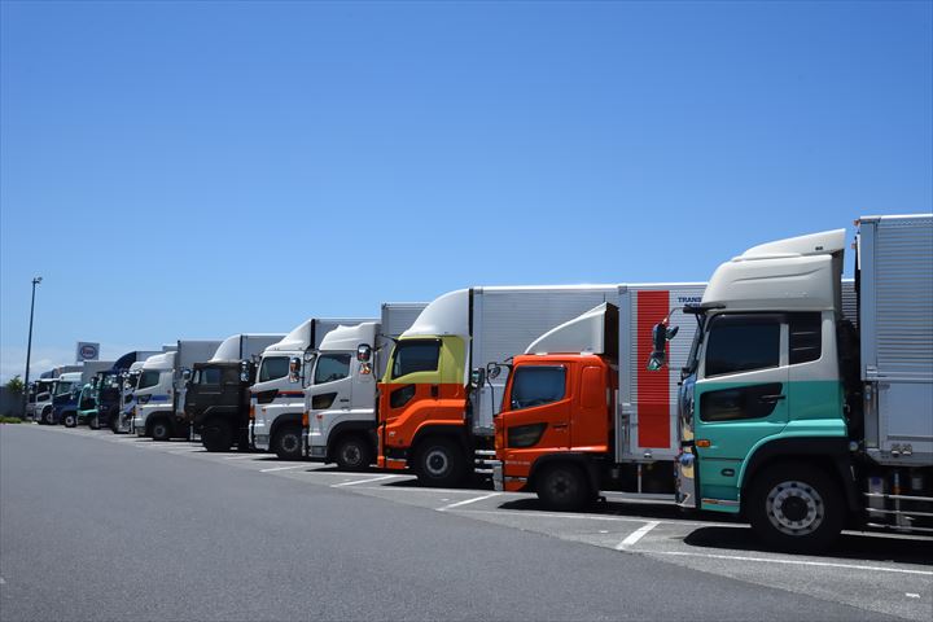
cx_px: 466
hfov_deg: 44.5
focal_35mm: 44
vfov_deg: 30.5
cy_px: 311
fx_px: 1140
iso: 100
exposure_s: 1/200
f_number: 13
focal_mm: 44
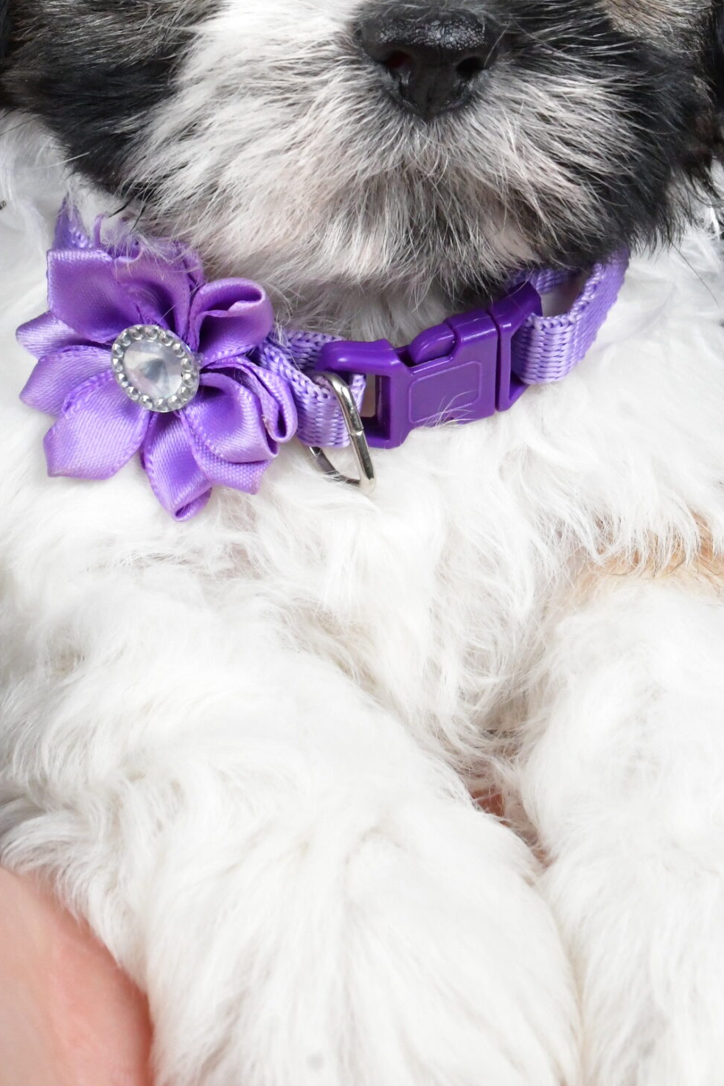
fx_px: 2202
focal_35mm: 73
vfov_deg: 27.1
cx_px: 338
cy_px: 209
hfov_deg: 18.7
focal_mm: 28
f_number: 11
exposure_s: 1/640
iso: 6400
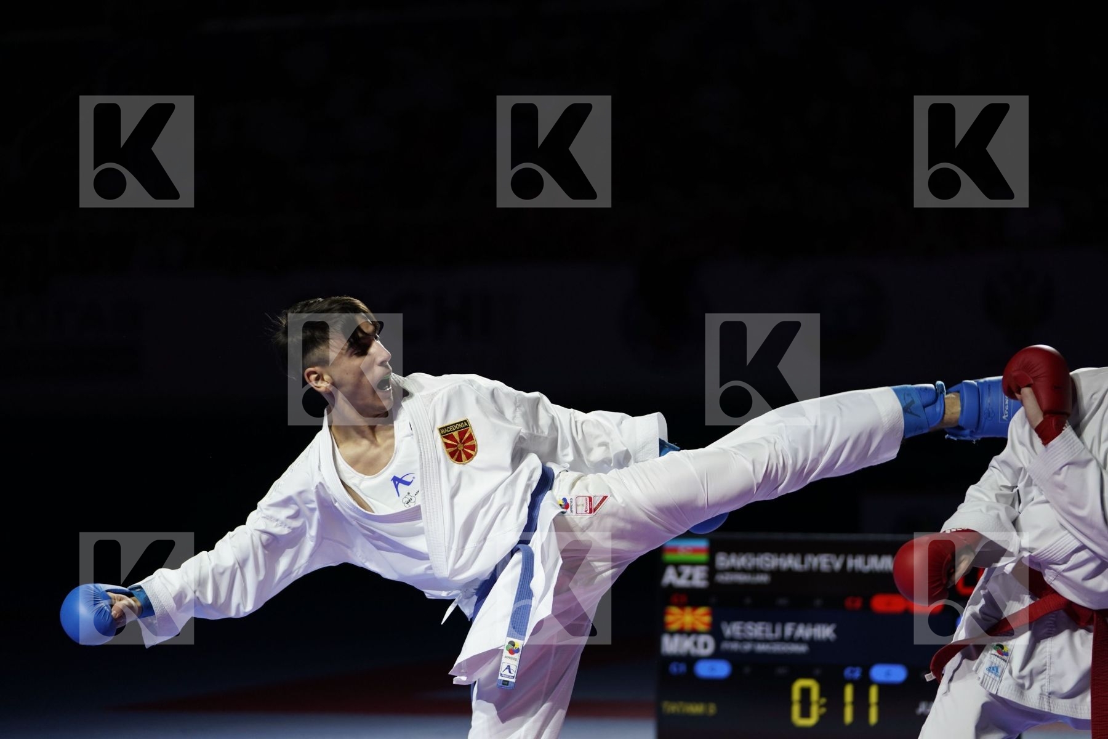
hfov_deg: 16.5
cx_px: 554
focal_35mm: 124
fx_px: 3816
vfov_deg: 11.1
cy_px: 370
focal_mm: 124
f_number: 2.8
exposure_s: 1/1000
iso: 1250
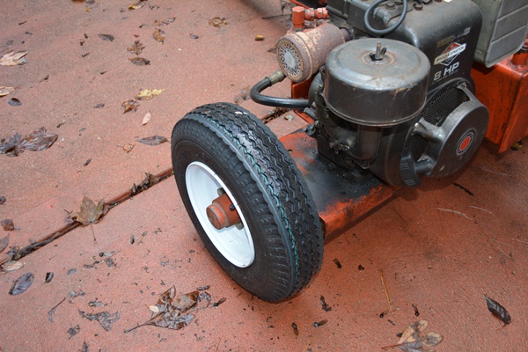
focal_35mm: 36
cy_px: 176
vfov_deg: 36.9
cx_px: 264
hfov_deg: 53.1
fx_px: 528
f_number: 4
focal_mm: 24
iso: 400
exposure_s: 1/125
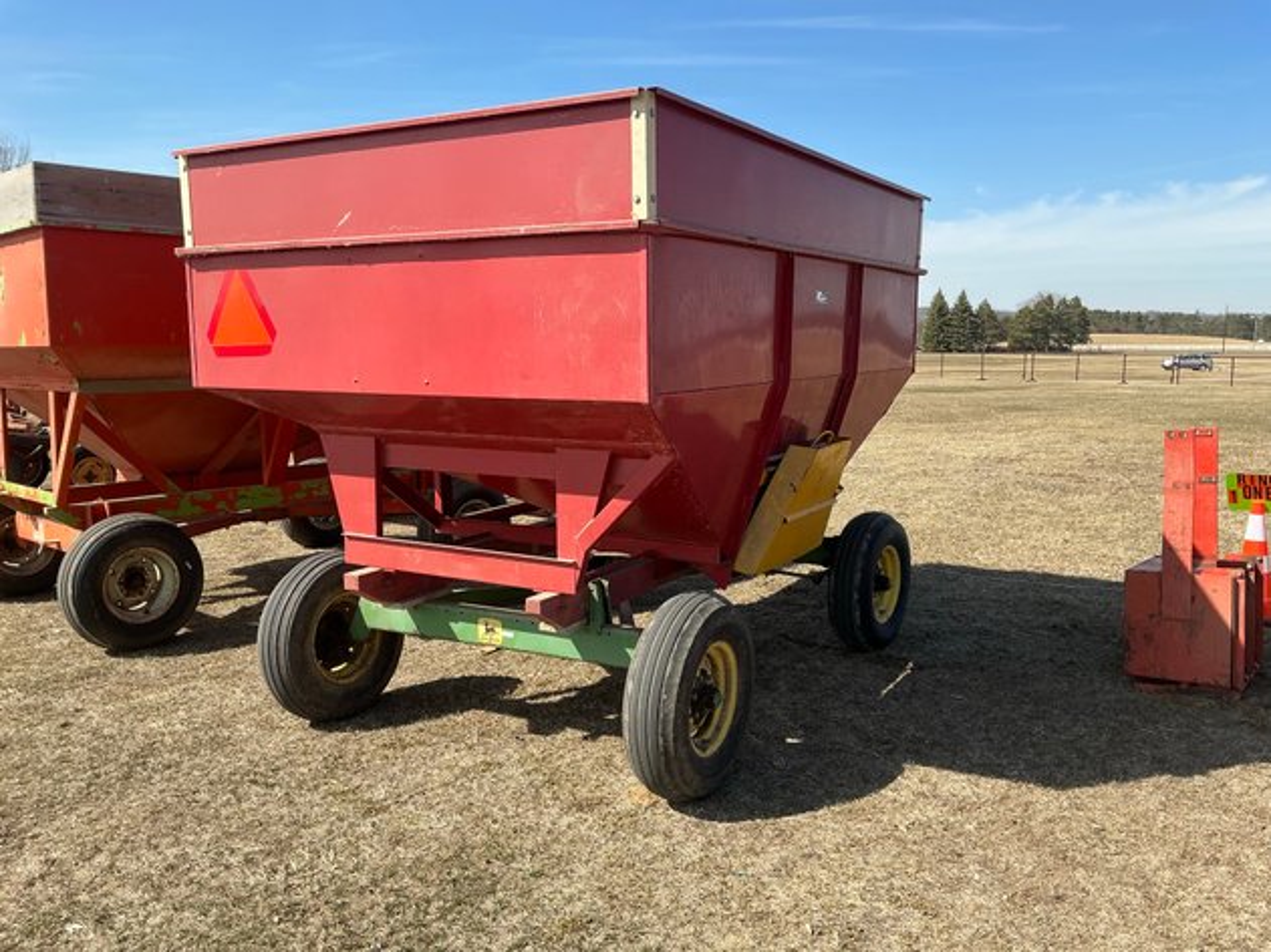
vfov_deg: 49.7
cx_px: 636
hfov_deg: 63.5
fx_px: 1028
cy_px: 476
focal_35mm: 28
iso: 25
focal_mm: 3
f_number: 1.8
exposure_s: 1/1221
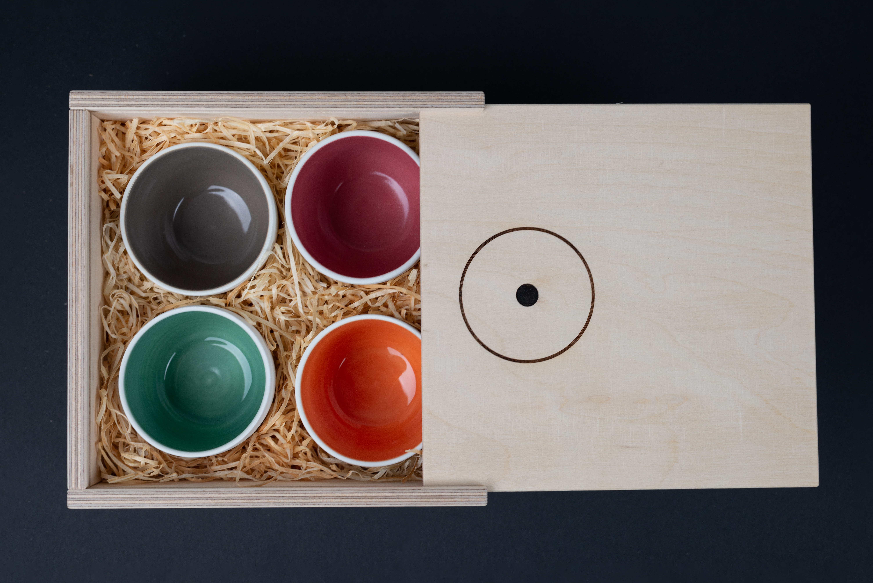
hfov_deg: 39.6
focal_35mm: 50
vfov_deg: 27.0
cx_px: 436
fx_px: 1213
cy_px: 292
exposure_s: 1/125
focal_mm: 50
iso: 640
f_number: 6.3
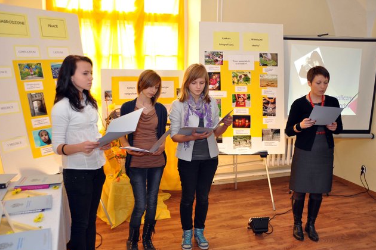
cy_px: 127
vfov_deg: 38.9
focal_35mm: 34
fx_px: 355
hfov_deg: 55.8
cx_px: 185
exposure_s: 1/60
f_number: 4
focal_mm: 22
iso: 400
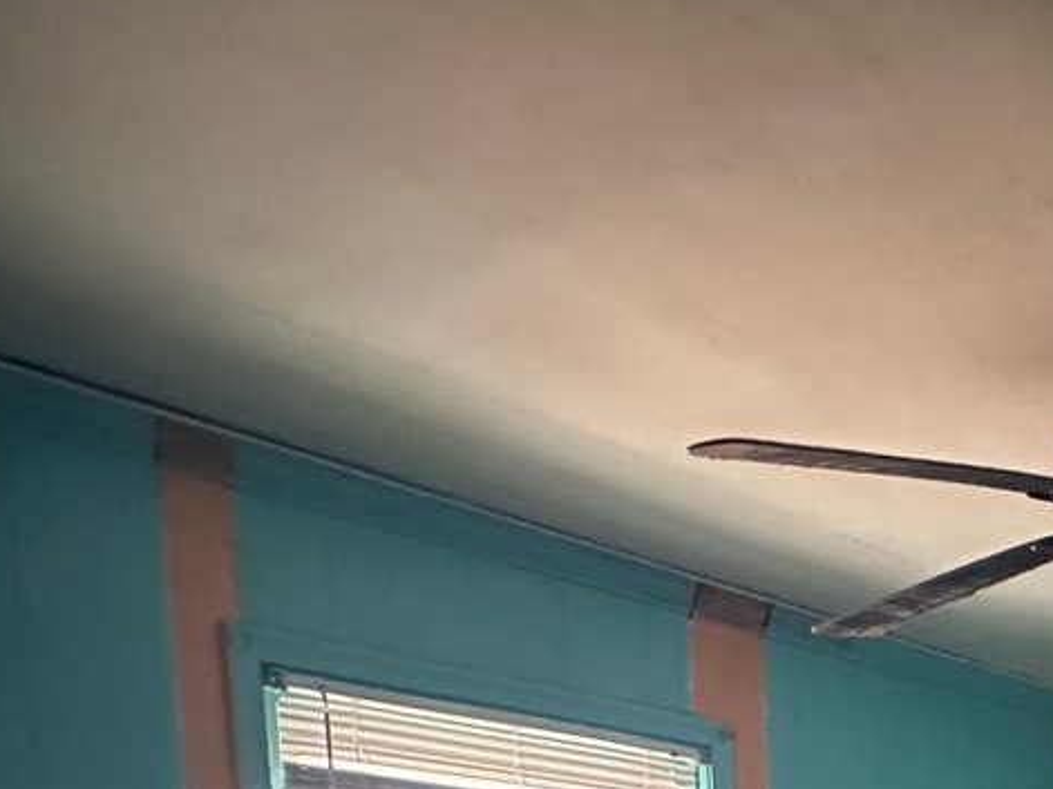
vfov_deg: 24.9
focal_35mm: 45
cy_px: 1177
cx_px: 1126
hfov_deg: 36.4
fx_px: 1369
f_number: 2.2
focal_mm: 2.22
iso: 1250
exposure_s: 1/30
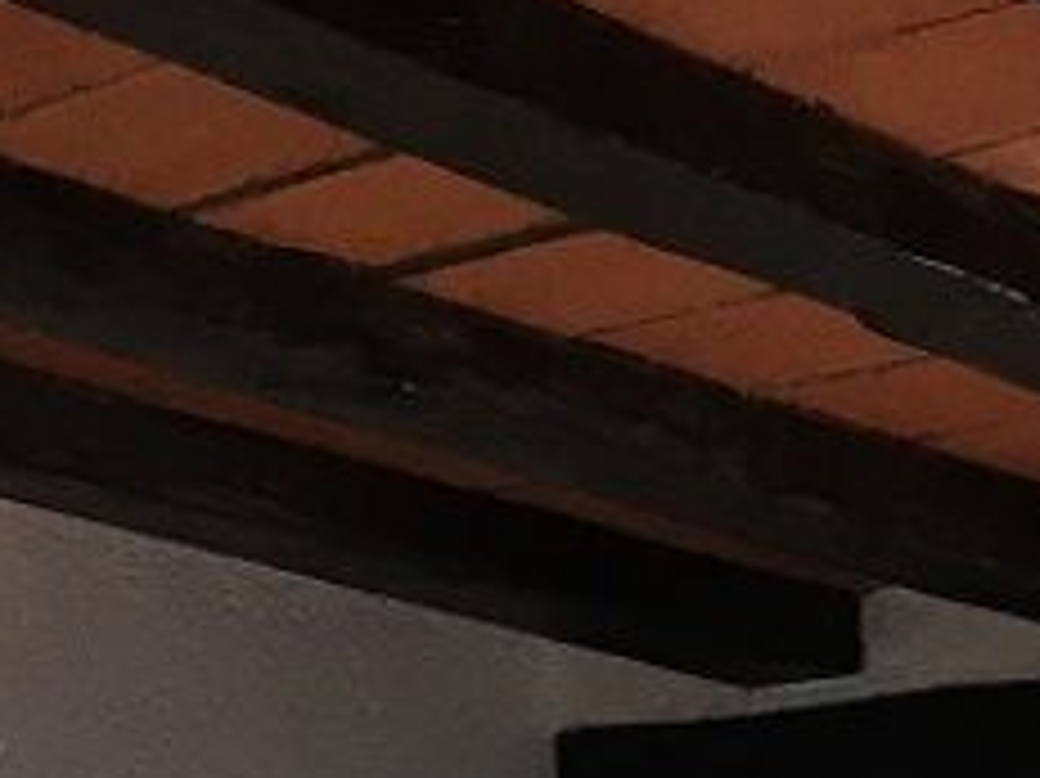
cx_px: 1742
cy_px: 1560
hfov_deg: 13.5
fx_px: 4024
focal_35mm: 134
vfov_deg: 10.2
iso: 25
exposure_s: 1/30
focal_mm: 4.15
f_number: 2.2
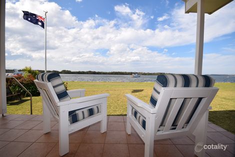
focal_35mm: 15
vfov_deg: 77.3
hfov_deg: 100.4
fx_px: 98
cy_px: 78
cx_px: 118
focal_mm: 10
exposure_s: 1/200
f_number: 8
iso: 100
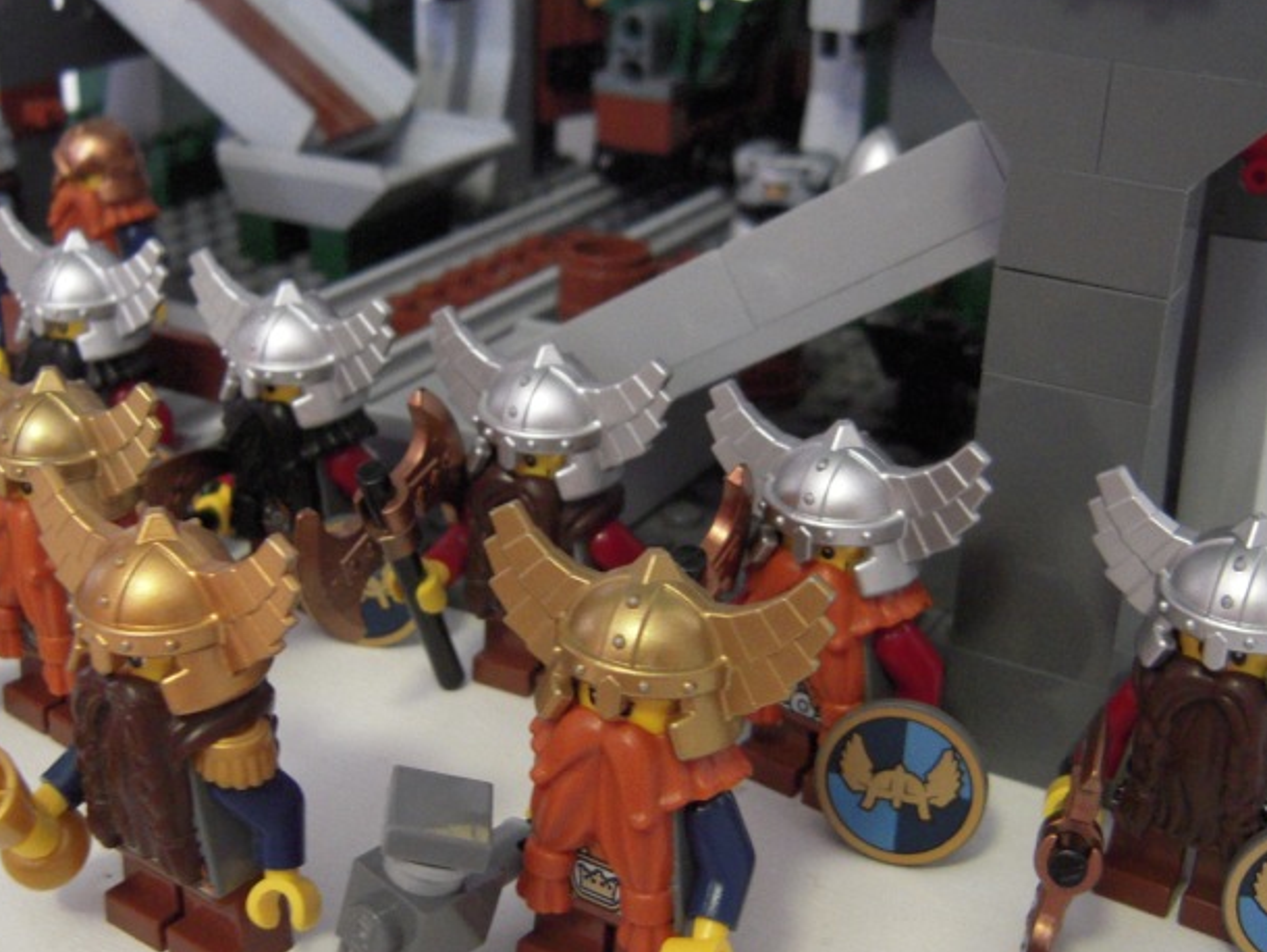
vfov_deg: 30.9
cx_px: 600
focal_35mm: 47
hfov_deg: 40.4
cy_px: 505
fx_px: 1721
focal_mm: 5
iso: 400
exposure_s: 1/15
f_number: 2.7
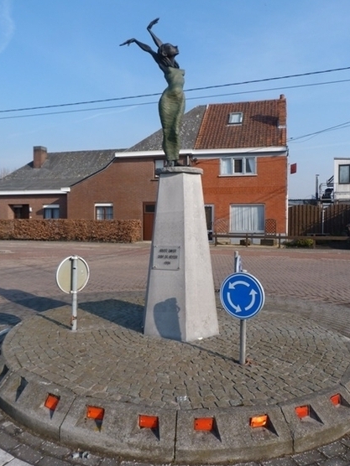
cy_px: 231
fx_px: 364
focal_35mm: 27
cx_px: 183
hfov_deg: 51.3
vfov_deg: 65.3
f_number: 5.6
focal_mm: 4.5
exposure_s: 1/250
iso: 80
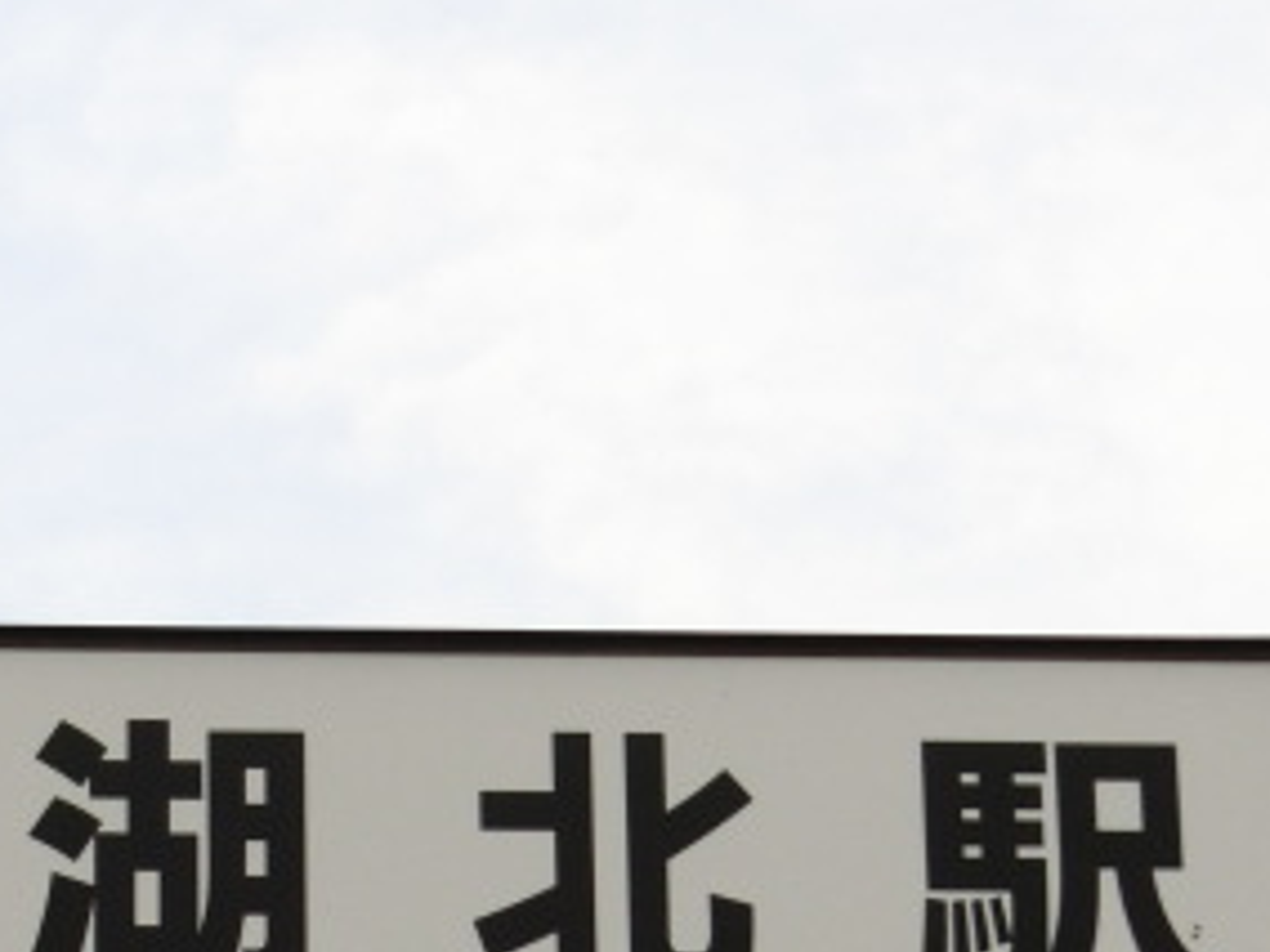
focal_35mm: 241
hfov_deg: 8.2
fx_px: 8842
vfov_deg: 6.1
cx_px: 228
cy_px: 952
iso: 250
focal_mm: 19.1
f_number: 5.7
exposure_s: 1/125
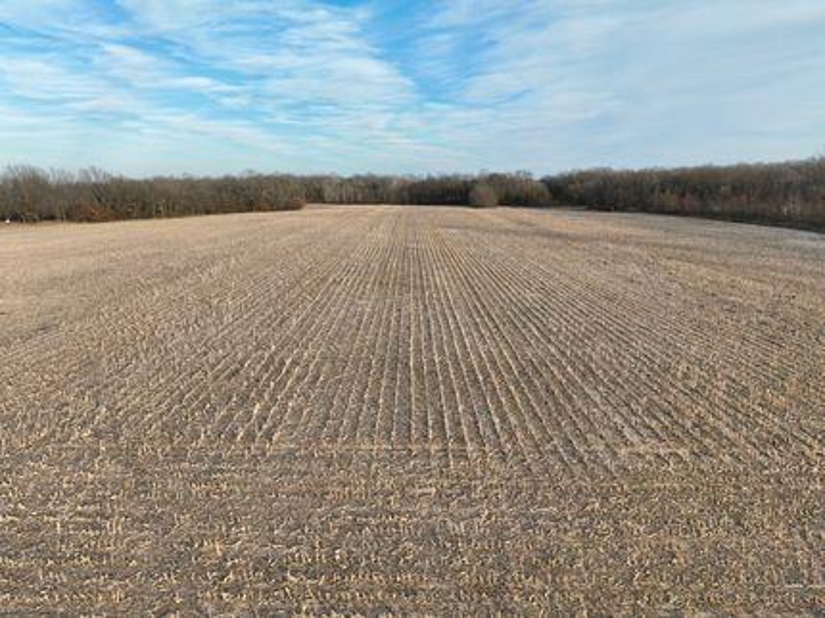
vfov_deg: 56.8
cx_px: 412
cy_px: 309
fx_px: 572
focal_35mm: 24
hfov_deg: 71.6
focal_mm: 12.29
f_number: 2.8
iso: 200
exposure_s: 1/640
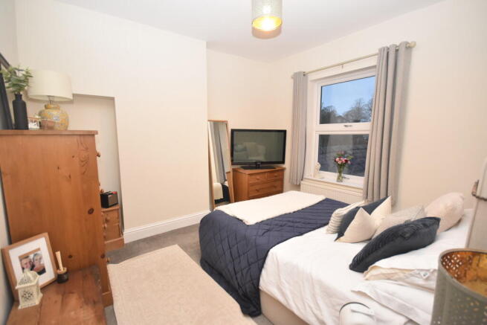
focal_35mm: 15
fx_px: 203
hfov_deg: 100.4
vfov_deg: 77.4
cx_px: 244
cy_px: 162
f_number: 4
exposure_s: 1/60
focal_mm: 10
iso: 1600
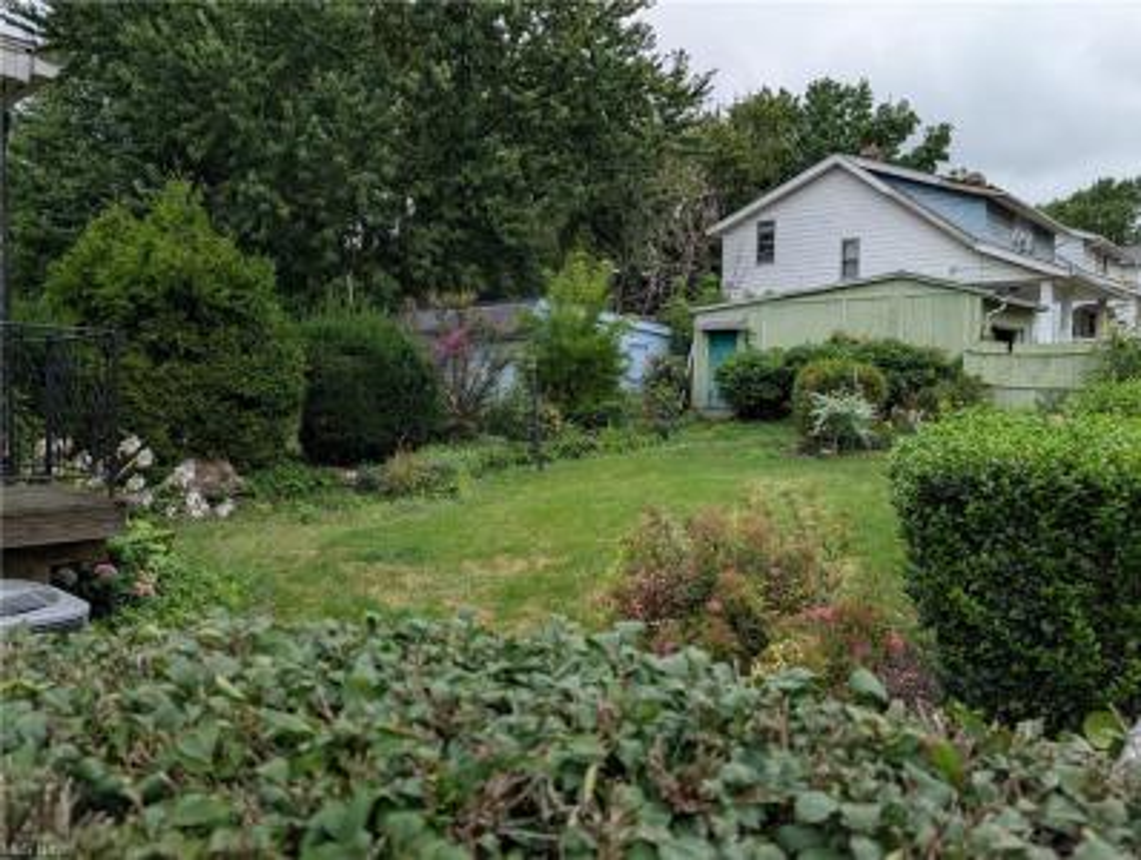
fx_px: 793
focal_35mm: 24
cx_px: 570
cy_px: 430
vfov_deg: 57.0
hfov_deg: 71.5
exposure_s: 1/341
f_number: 1.68
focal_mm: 6.9
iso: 21
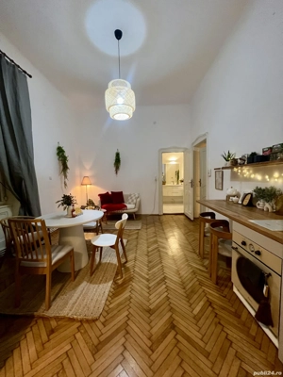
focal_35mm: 13
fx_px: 142
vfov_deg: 106.2
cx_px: 142
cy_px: 188
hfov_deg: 89.9
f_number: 1.8
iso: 500
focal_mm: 1.57
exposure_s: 1/50
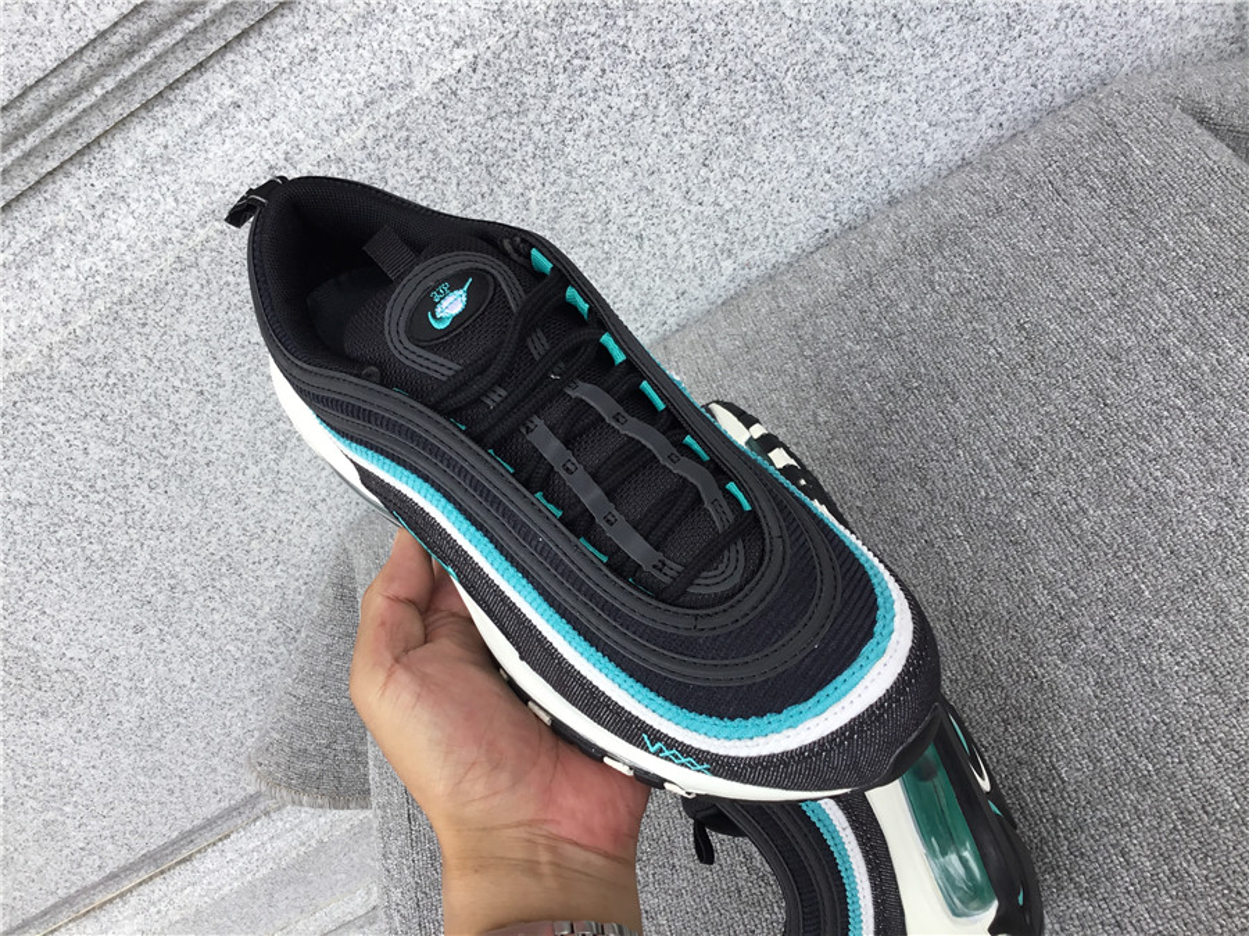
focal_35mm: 31
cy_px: 468
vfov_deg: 45.4
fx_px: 1119
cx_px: 624
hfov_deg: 58.4
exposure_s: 1/228
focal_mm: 3.3
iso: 25
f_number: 2.4
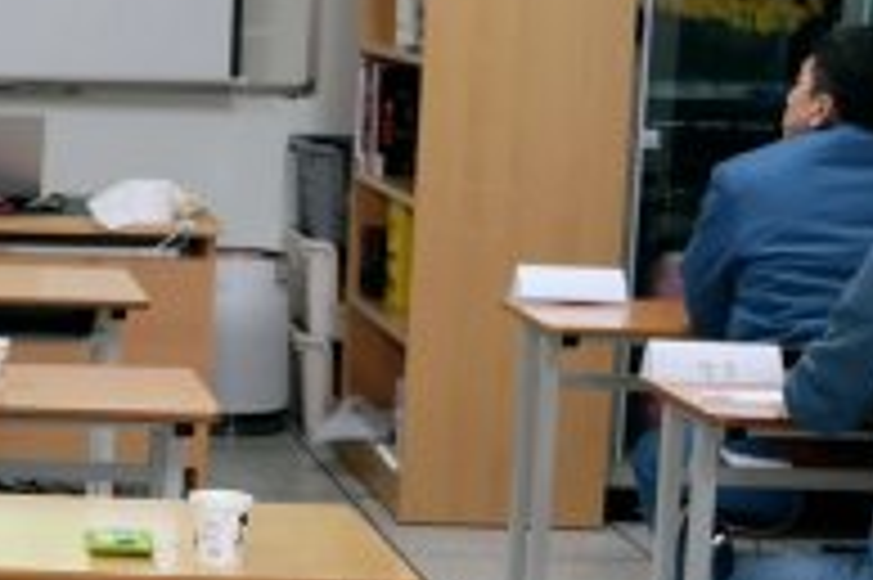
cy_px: 263
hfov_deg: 18.5
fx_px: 2399
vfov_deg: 13.8
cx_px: -396
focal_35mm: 99
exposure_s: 1/40
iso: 200
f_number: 3.5
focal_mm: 16
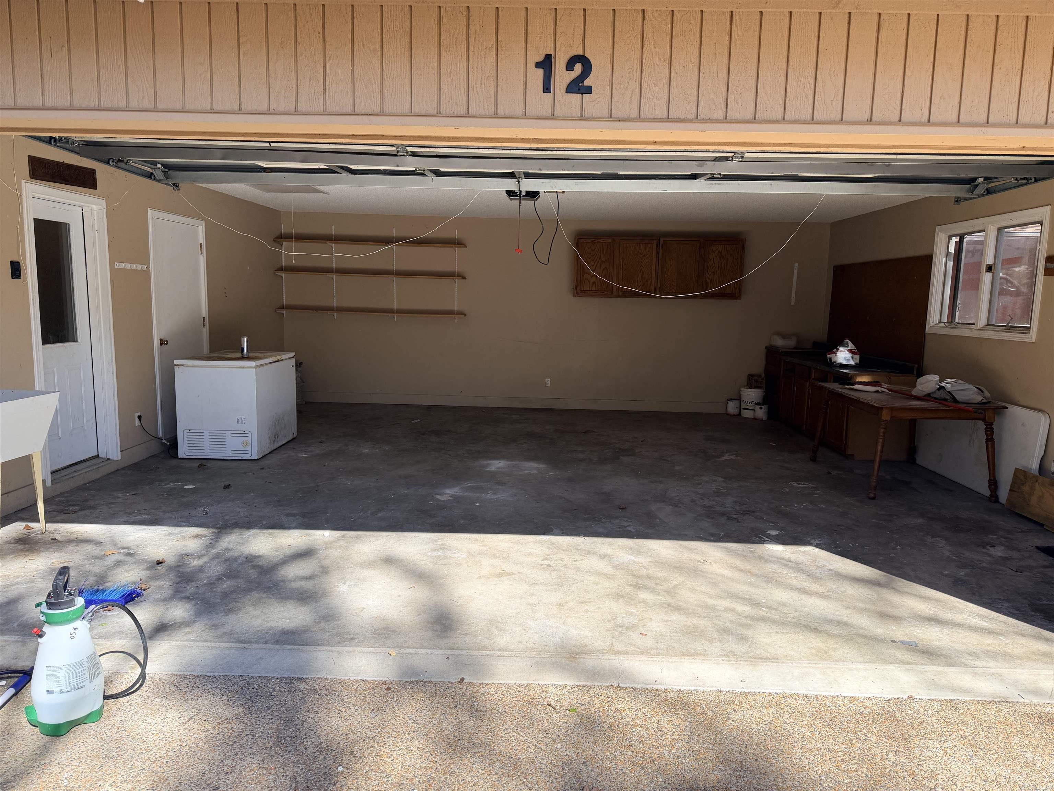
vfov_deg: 56.8
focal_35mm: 24
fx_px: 731
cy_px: 396
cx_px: 527
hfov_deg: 71.6
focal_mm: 6.76
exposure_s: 1/840
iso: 100
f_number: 1.78
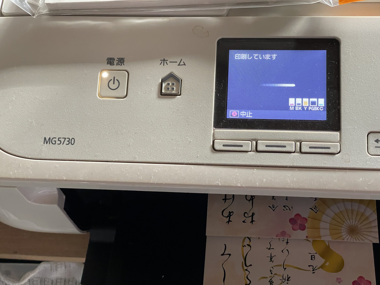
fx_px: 571
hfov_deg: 36.8
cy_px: 142
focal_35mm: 52
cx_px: 190
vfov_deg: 28.0
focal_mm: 6
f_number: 2
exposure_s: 1/60
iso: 500
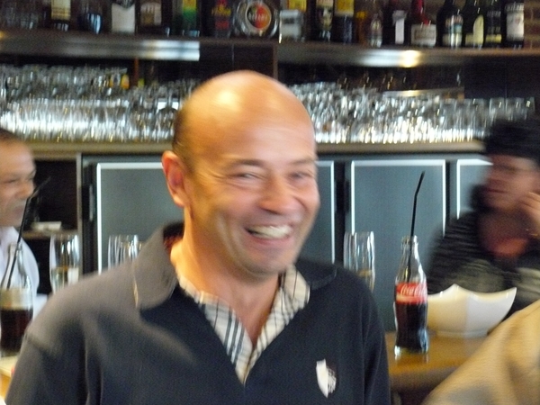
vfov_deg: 18.4
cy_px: 202
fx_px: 1248
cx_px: 270
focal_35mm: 80
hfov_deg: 24.4
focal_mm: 13.4
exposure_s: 1/8
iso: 800
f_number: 3.2
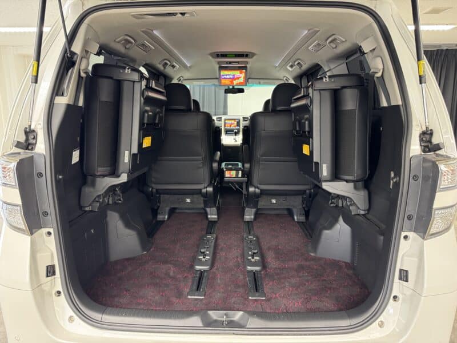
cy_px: 172
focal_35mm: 24
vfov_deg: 56.8
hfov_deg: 71.6
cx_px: 228
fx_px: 317
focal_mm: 6.76
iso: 640
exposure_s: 1/50
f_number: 1.78
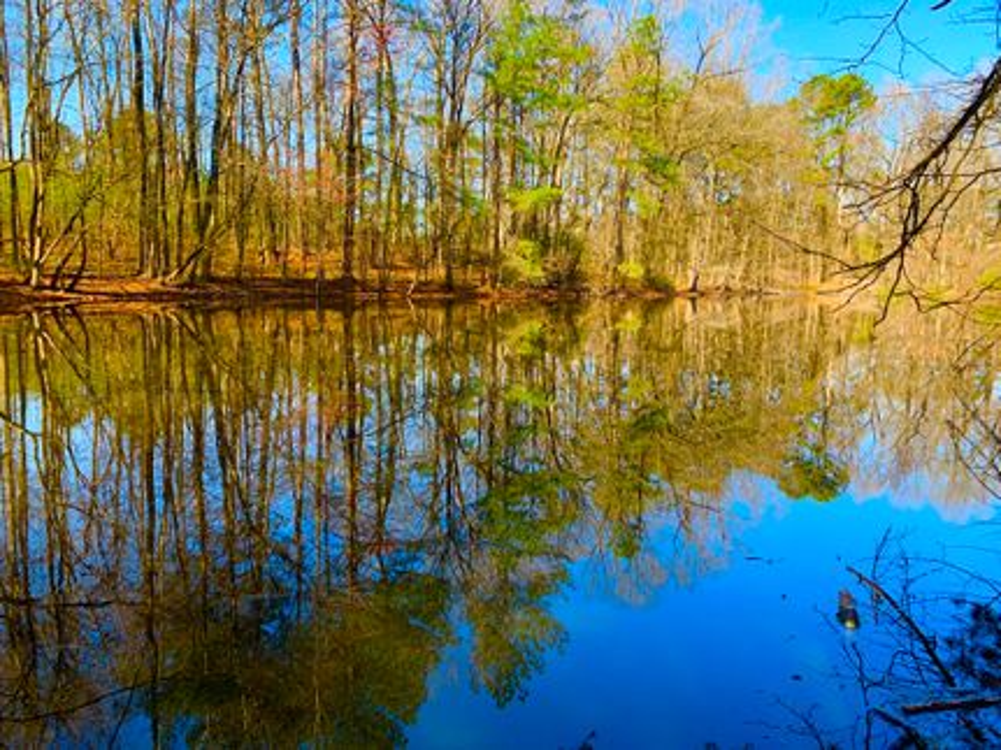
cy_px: 375
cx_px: 500
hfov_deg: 67.3
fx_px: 752
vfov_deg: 53.0
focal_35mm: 26
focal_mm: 4.25
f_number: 1.8
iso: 25
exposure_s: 1/422
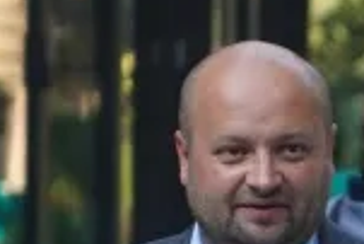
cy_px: 400
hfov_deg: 2.6
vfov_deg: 1.7
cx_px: 863
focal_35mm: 789
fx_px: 7985
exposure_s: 1/800
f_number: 4
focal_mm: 105
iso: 800
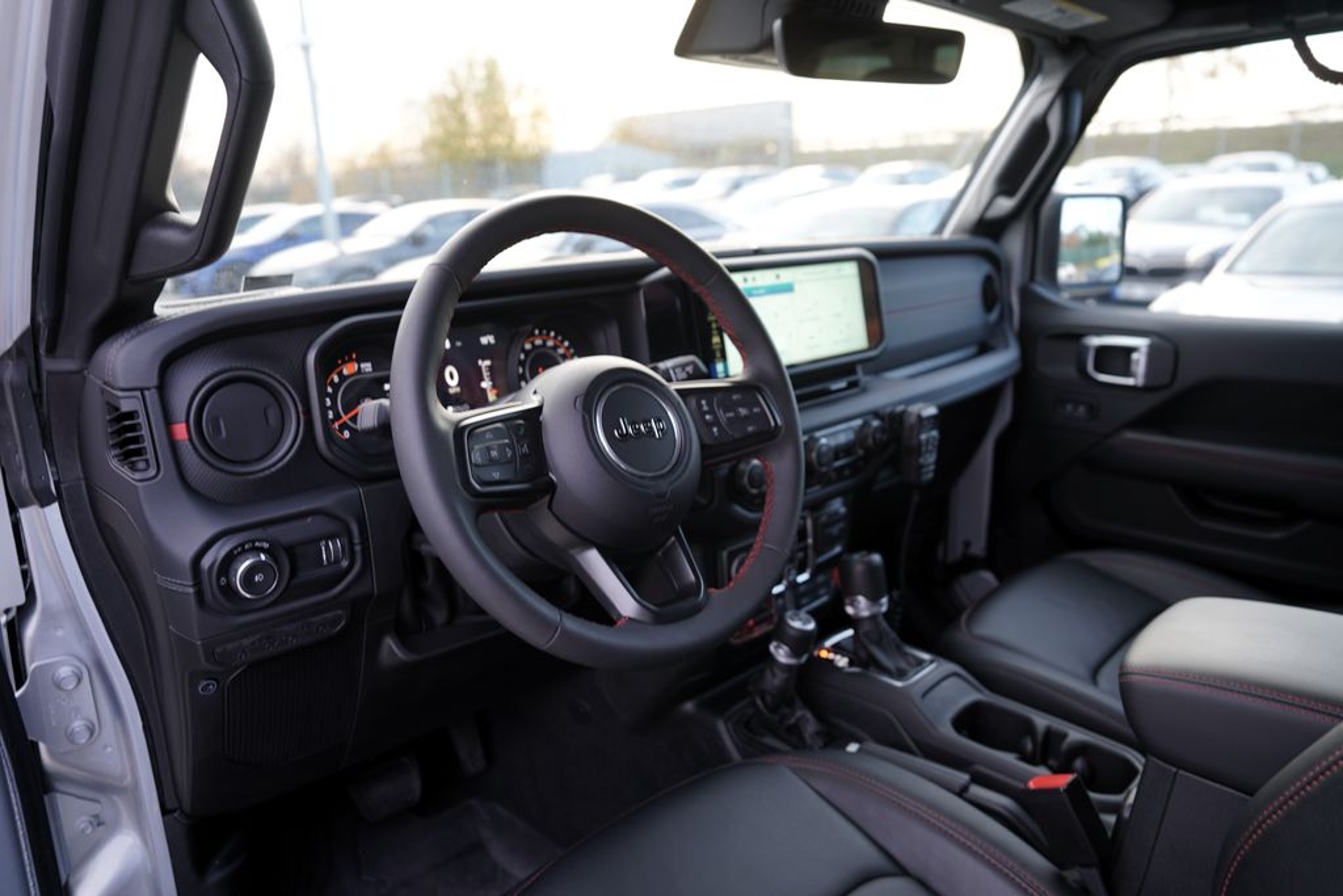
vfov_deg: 53.1
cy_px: 448
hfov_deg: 73.7
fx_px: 895
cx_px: 672
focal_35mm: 24
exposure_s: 1/40
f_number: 3.2
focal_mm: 24
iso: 100
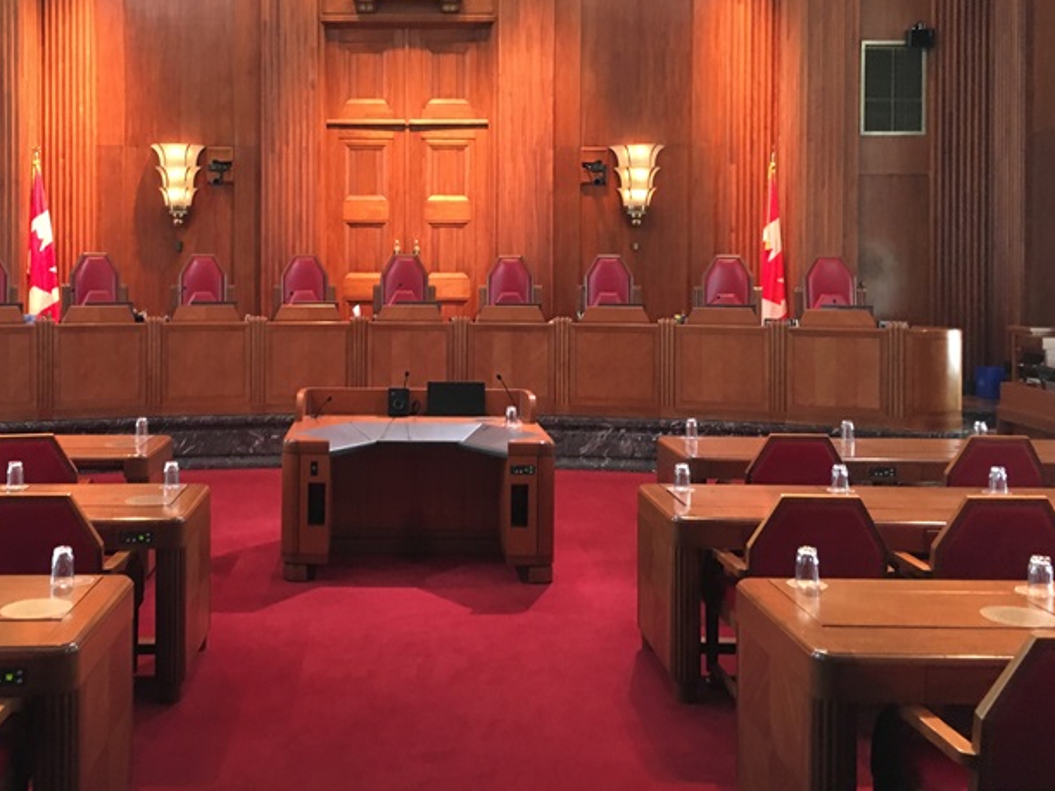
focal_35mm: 38
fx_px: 1158
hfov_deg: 48.5
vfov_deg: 37.4
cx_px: 394
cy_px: 276
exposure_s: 1/17
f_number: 2.2
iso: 200
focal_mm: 4.15
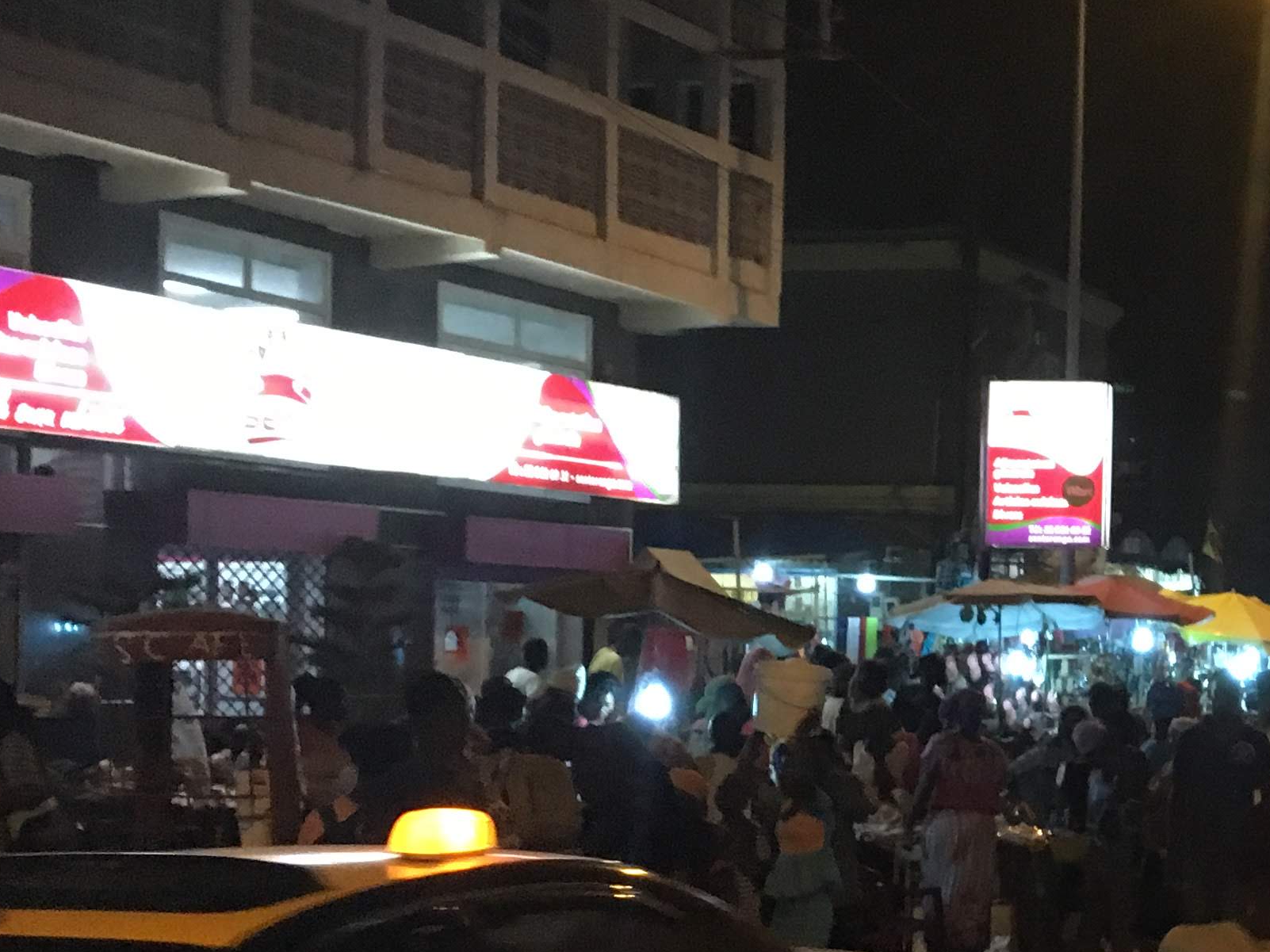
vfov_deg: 20.1
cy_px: 637
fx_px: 2678
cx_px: 1472
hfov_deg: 24.5
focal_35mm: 73
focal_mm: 4.15
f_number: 2.2
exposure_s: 1/25
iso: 250
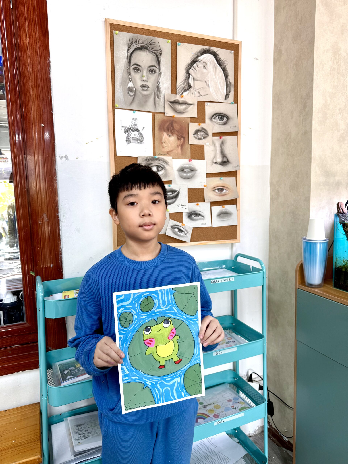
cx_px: 174
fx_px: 322
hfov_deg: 56.8
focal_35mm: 24
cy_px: 232
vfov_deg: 71.6
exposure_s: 1/100
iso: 50
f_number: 1.78
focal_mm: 6.76
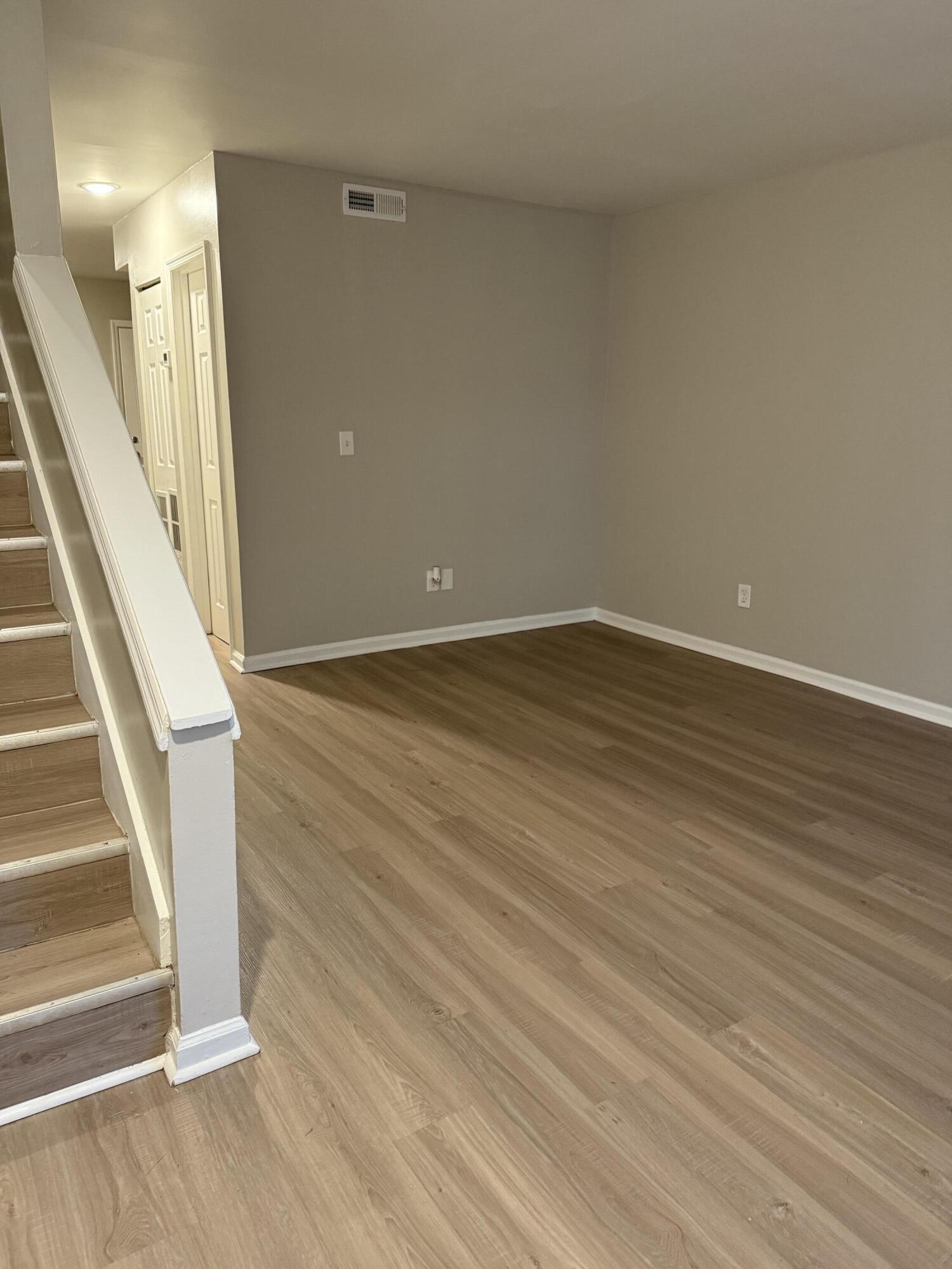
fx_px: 880
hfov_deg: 56.8
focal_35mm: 24
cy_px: 634
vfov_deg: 71.6
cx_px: 476
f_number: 1.78
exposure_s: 1/60
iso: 500
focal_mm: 6.76
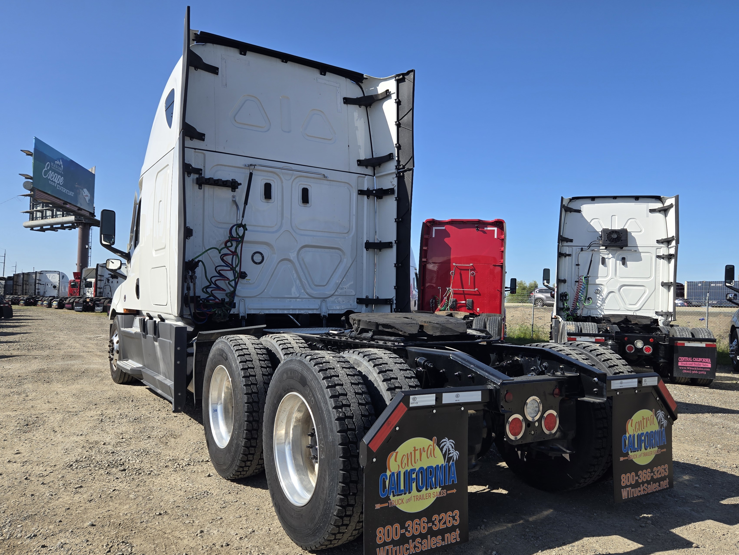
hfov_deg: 65.3
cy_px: 304
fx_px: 576
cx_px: 382
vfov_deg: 51.3
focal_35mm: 27
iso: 25
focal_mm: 5.4
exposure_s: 1/1714
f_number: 1.8
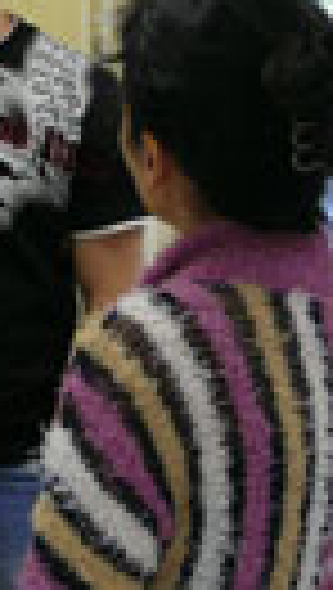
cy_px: 59
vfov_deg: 22.3
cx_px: -99
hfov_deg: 12.6
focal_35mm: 93
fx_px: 1455
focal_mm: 4.6
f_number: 2.8
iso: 100
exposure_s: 1/30
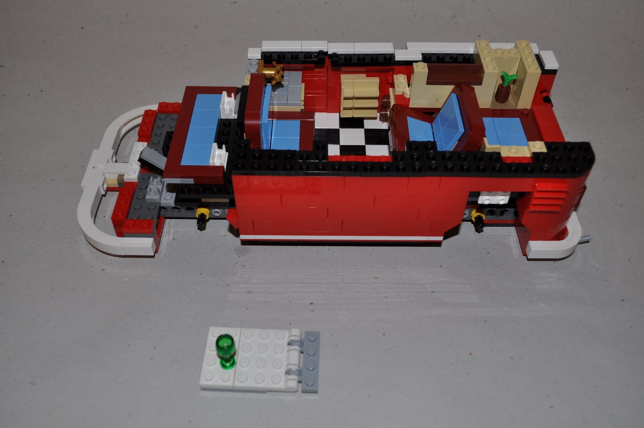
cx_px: 322
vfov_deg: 36.8
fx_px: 643
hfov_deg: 53.2
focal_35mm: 36
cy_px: 214
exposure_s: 1/30
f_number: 5.6
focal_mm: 24
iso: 200
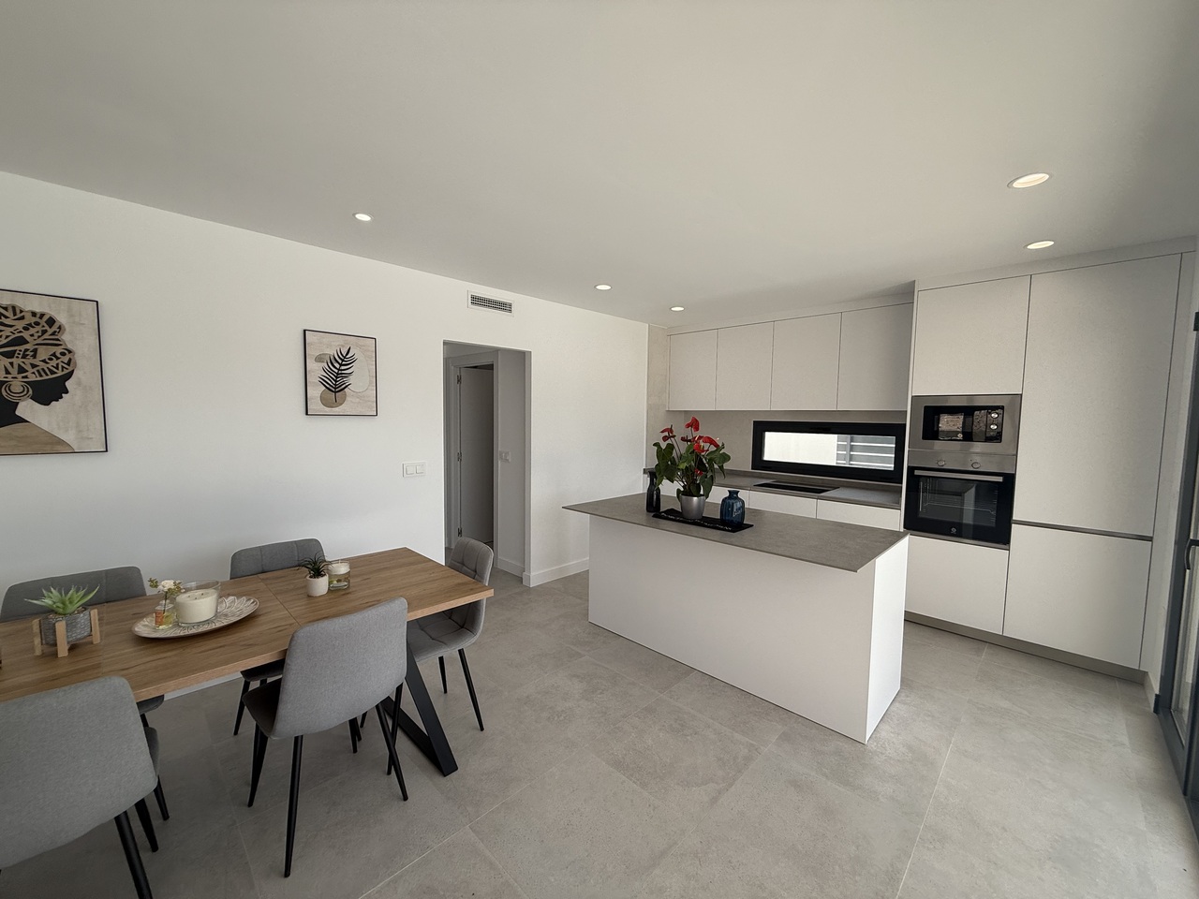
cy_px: 450
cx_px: 600
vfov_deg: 85.7
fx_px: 485
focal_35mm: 14
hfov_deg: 102.1
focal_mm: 2.22
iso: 50
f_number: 2.2
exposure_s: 1/554
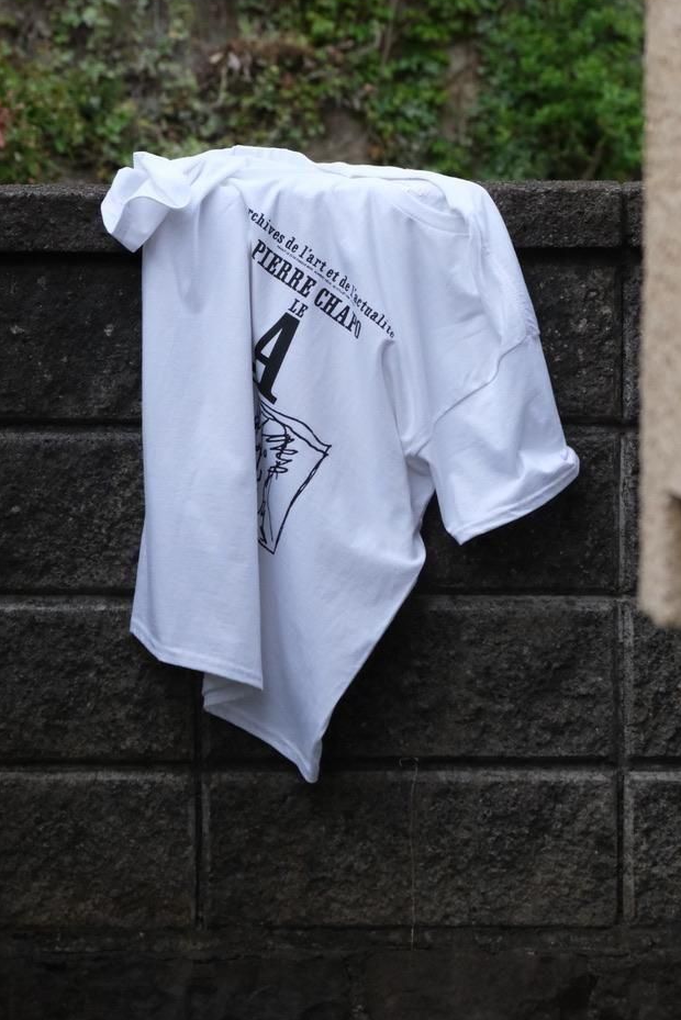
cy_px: 440
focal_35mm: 97
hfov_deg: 14.1
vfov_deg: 21.0
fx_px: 2750
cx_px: 308
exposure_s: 1/8000
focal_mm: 55
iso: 4000
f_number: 4
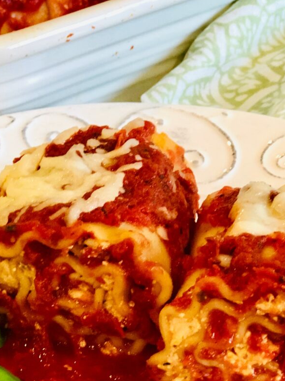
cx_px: 119
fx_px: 1230
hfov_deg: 13.2
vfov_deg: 17.6
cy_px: 229
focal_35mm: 112
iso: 200
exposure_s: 1/30
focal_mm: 6.6
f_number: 2.8
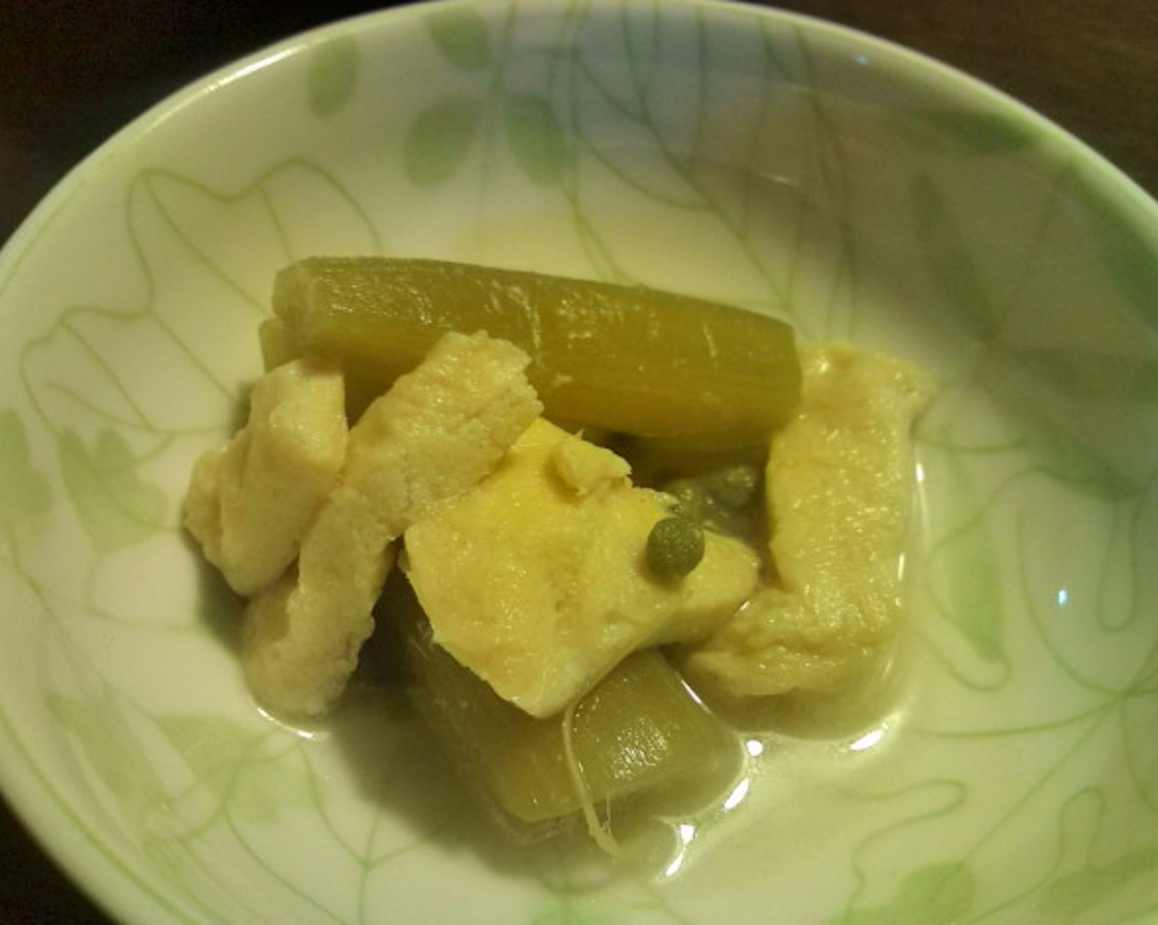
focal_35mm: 34
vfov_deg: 43.3
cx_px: 589
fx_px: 1165
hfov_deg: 52.9
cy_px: 459
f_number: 2.8
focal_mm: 3.3
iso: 102
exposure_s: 1/9.98
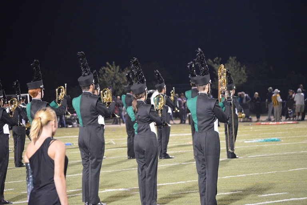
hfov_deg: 11.8
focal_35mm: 174
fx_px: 1483
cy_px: 102
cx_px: 154
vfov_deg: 7.9
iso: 3200
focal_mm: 116
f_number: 4.8
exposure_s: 1/125
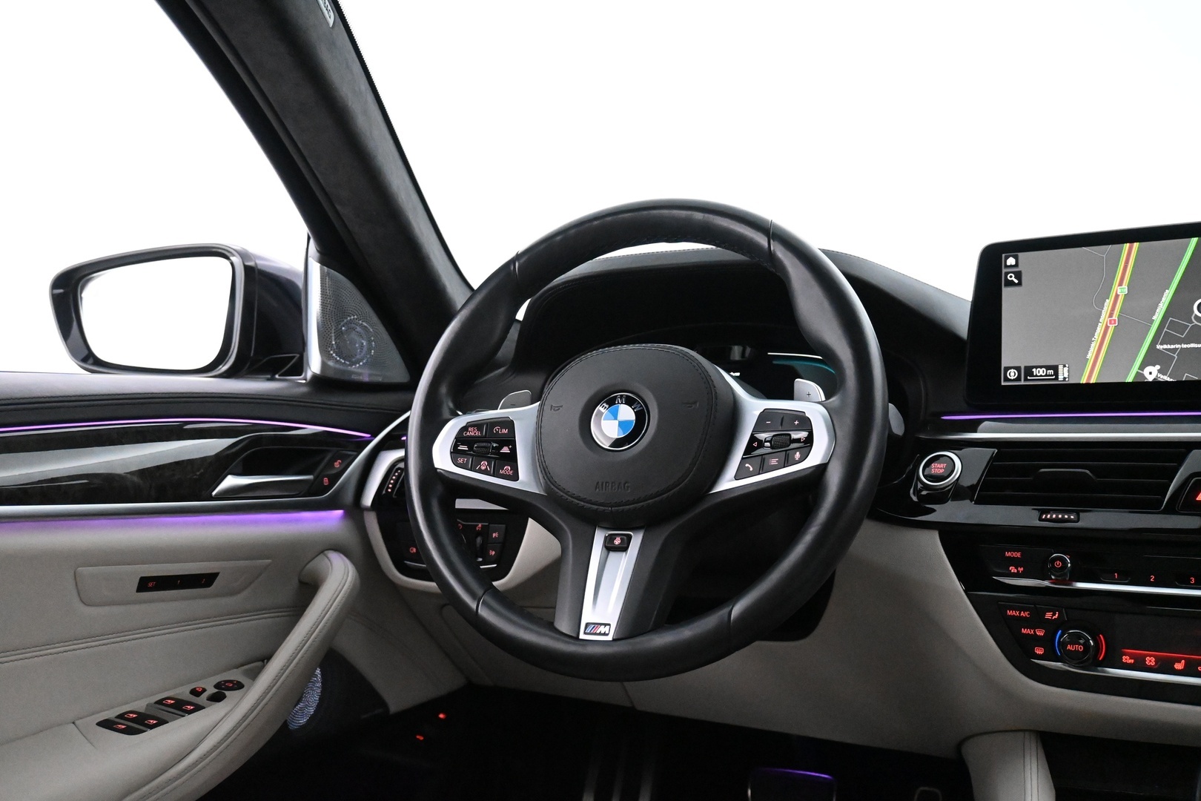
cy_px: 400
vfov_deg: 41.7
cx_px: 600
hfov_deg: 59.5
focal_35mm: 32
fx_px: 1051
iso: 8000
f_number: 4
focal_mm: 21
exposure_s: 1/125
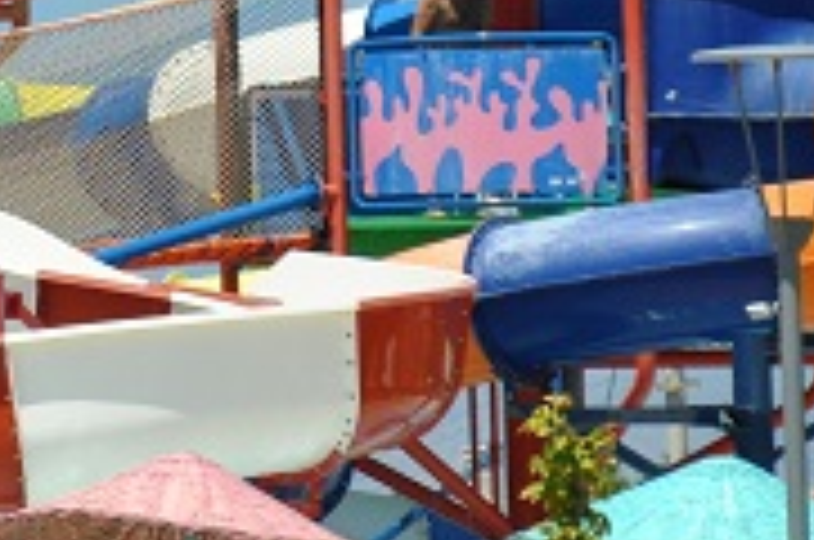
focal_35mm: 501
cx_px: -540
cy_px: -182
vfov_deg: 2.7
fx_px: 11308
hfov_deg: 4.1
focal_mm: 90
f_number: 8
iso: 320
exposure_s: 1/1000
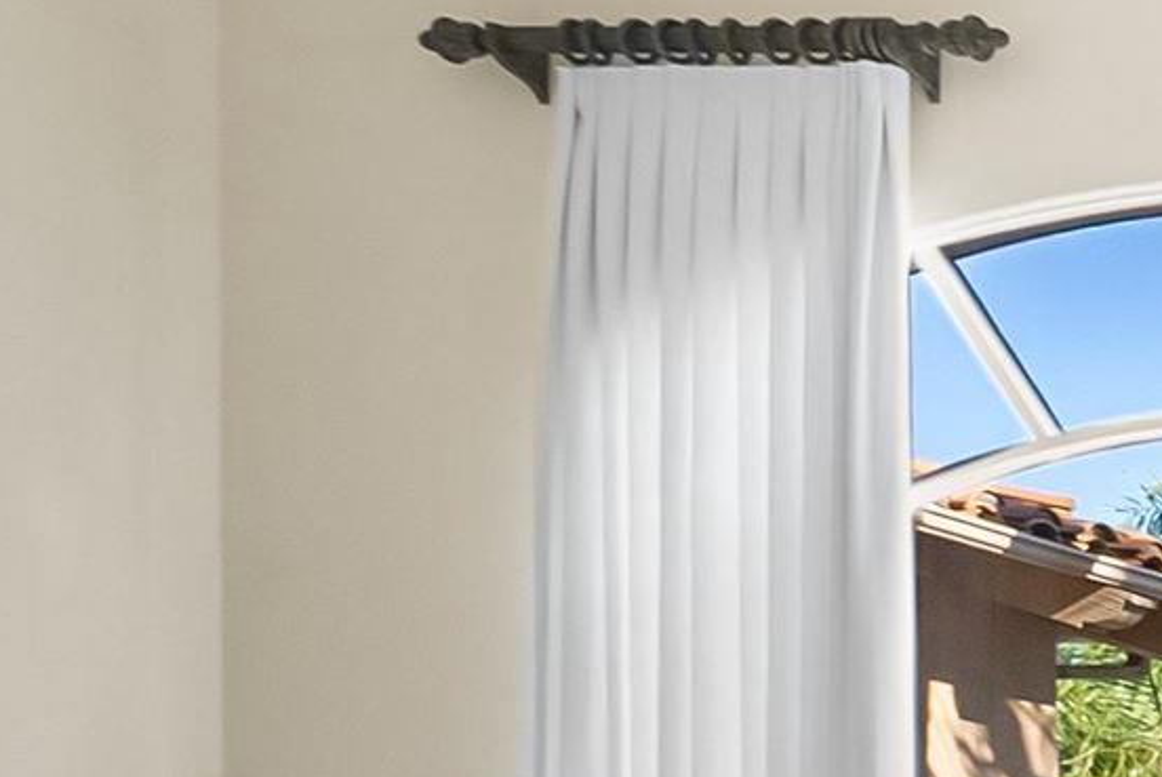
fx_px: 2875
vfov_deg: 14.3
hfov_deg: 12.7
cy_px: 1211
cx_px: 3210
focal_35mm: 89
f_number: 11
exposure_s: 1/4
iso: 640
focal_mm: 16
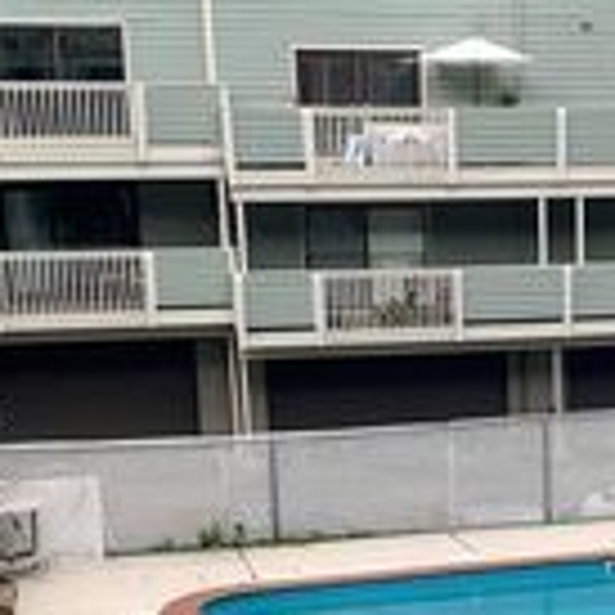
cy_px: 554
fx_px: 1688
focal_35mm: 84
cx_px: 602
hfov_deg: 20.1
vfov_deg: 20.2
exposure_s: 1/315
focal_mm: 4.25
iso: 25
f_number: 1.8
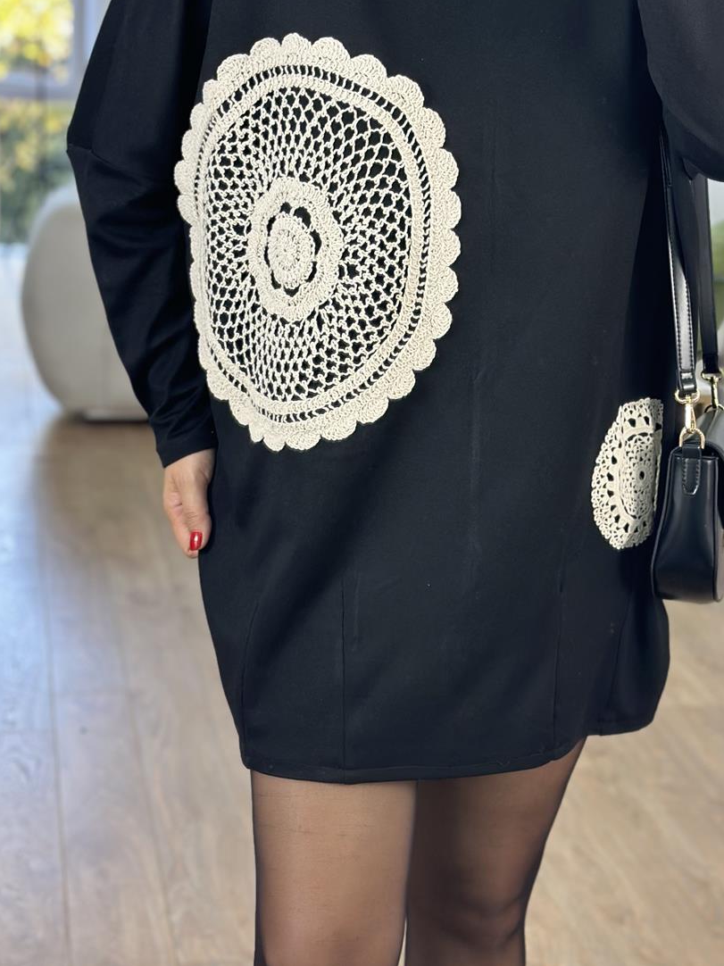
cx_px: 432
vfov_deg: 27.3
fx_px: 1981
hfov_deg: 20.7
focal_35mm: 71
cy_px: 363
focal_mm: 6.86
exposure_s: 1/100
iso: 80
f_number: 1.78
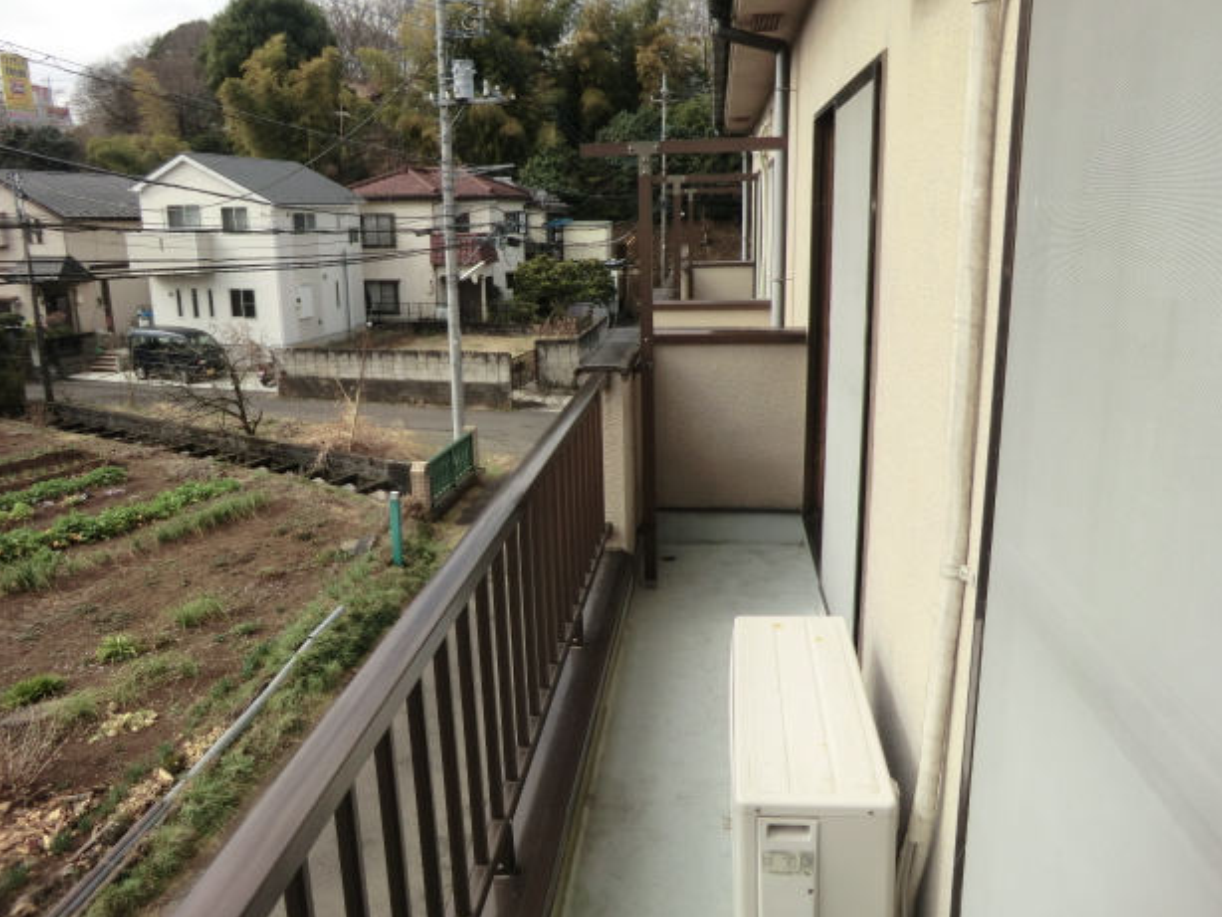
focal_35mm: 25
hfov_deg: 69.4
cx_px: 605
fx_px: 883
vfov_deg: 54.9
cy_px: 444
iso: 80
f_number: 3.2
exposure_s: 1/640
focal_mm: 4.3
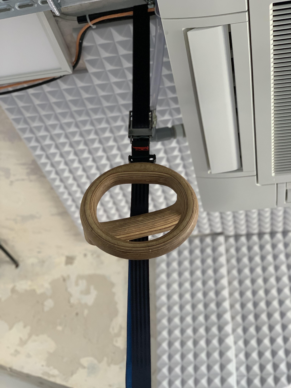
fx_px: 583
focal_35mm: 52
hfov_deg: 28.0
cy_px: 194
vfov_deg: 36.8
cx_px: 146
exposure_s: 1/95
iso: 125
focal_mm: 6
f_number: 2.4
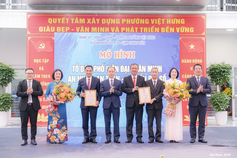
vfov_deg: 25.6
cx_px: 118
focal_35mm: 53
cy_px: 79
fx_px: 347
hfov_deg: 37.7
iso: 1250
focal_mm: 52.7
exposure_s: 1/125
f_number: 3.5
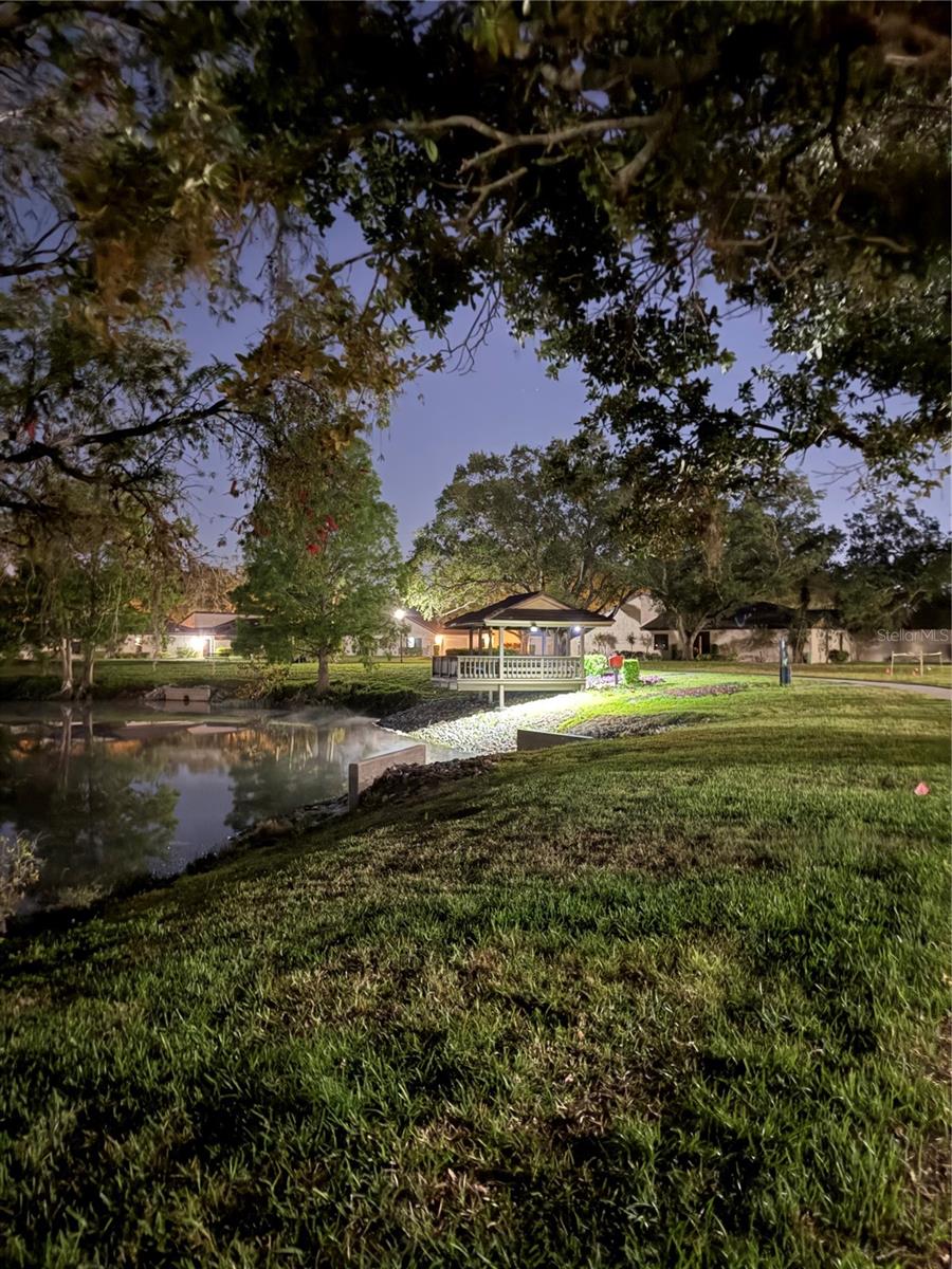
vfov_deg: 71.6
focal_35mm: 24
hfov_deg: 56.8
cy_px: 634
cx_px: 476
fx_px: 880
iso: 4000
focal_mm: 6.76
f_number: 1.78
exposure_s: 1/2
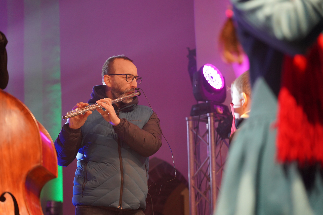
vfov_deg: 13.0
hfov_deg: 19.5
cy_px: 108
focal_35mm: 105
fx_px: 942
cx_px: 162
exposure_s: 1/160
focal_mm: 105
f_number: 4
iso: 4000
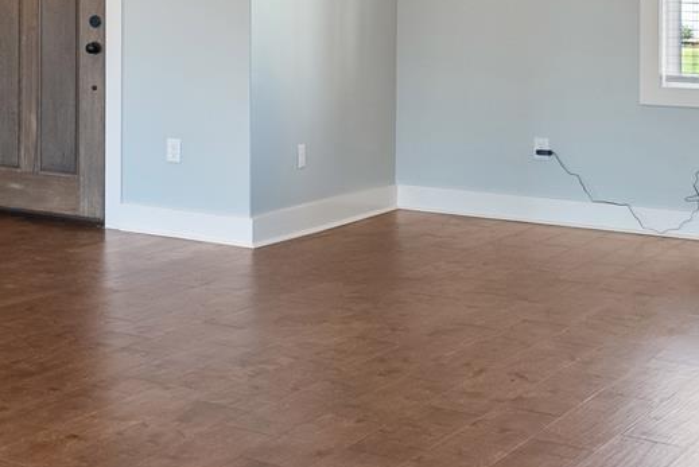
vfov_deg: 17.3
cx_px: -353
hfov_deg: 21.8
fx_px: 1496
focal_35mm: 77
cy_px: -4
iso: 640
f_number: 9
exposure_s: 1/6
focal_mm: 16
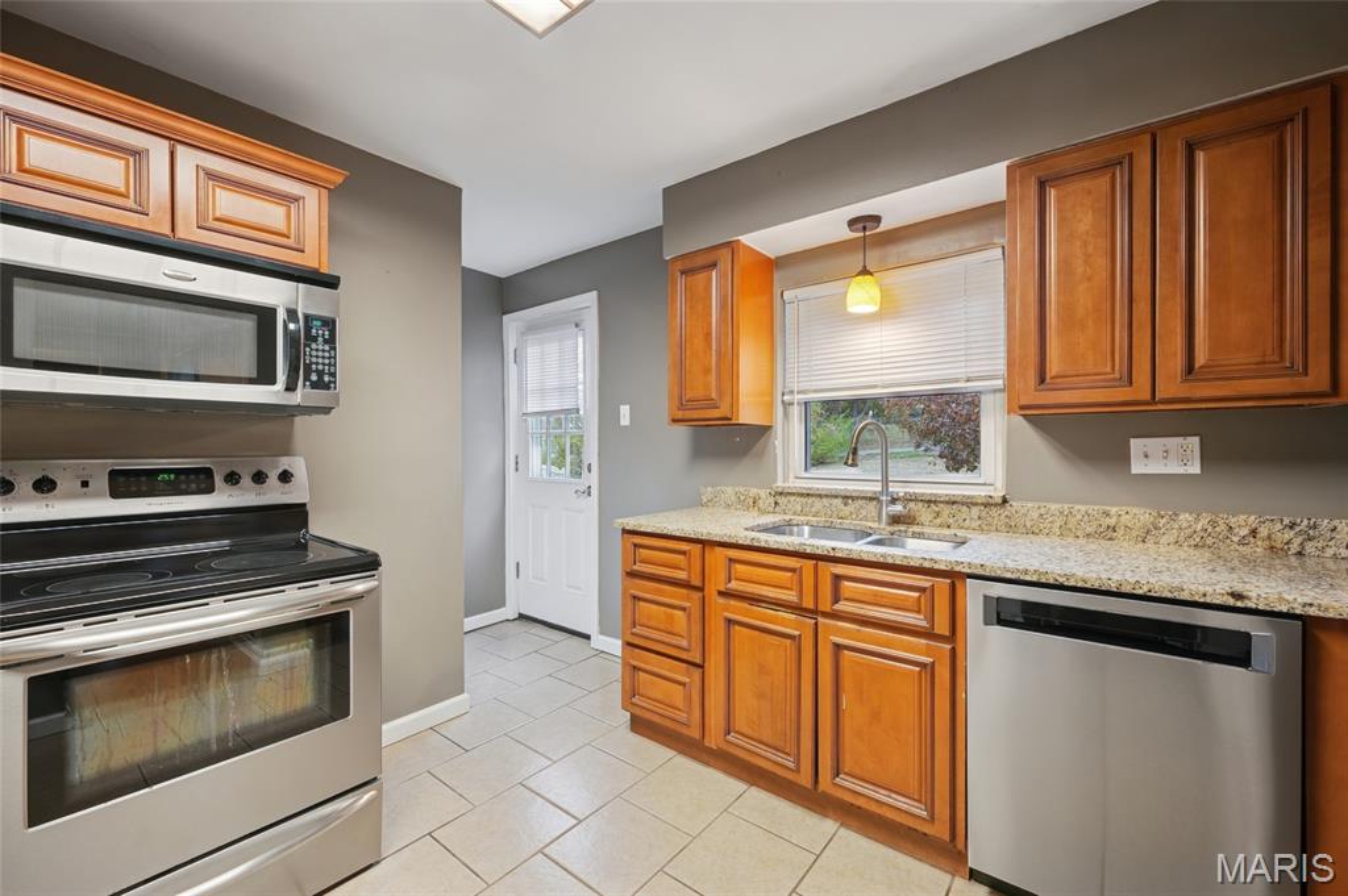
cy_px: 448
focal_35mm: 14
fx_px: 524
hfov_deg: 104.3
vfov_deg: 81.1
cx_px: 674
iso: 400
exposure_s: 1/8
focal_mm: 14
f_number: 8
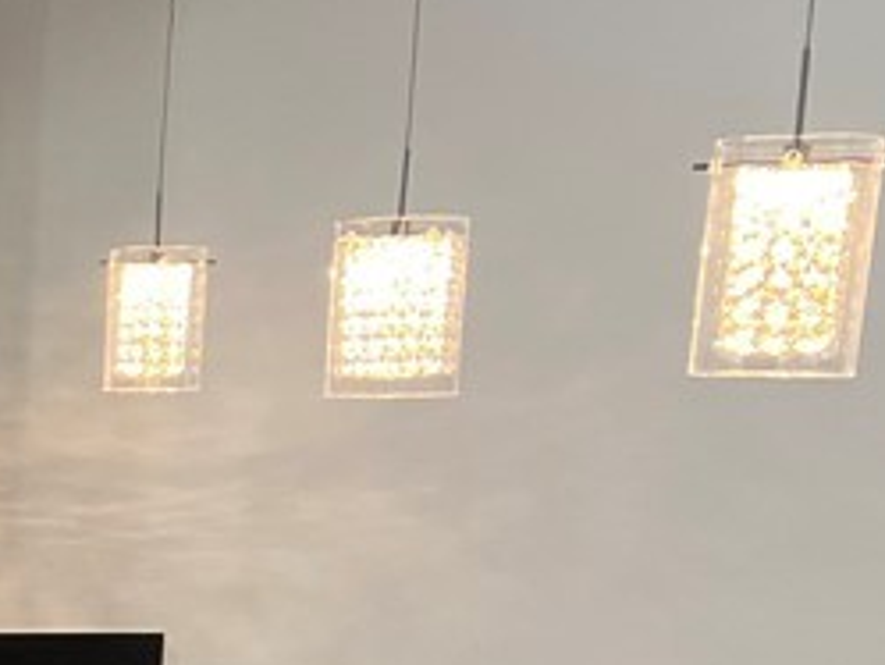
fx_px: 2737
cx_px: -828
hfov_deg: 15.2
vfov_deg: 13.3
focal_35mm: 107
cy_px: 885
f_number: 1.5
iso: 125
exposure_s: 1/120
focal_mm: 5.7
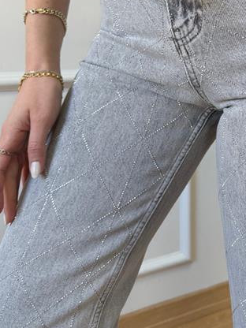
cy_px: 69
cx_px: 220
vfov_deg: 38.3
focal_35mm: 48
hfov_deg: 29.1
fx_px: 455
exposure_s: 1/100
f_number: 1.78
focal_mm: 6.76
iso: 100
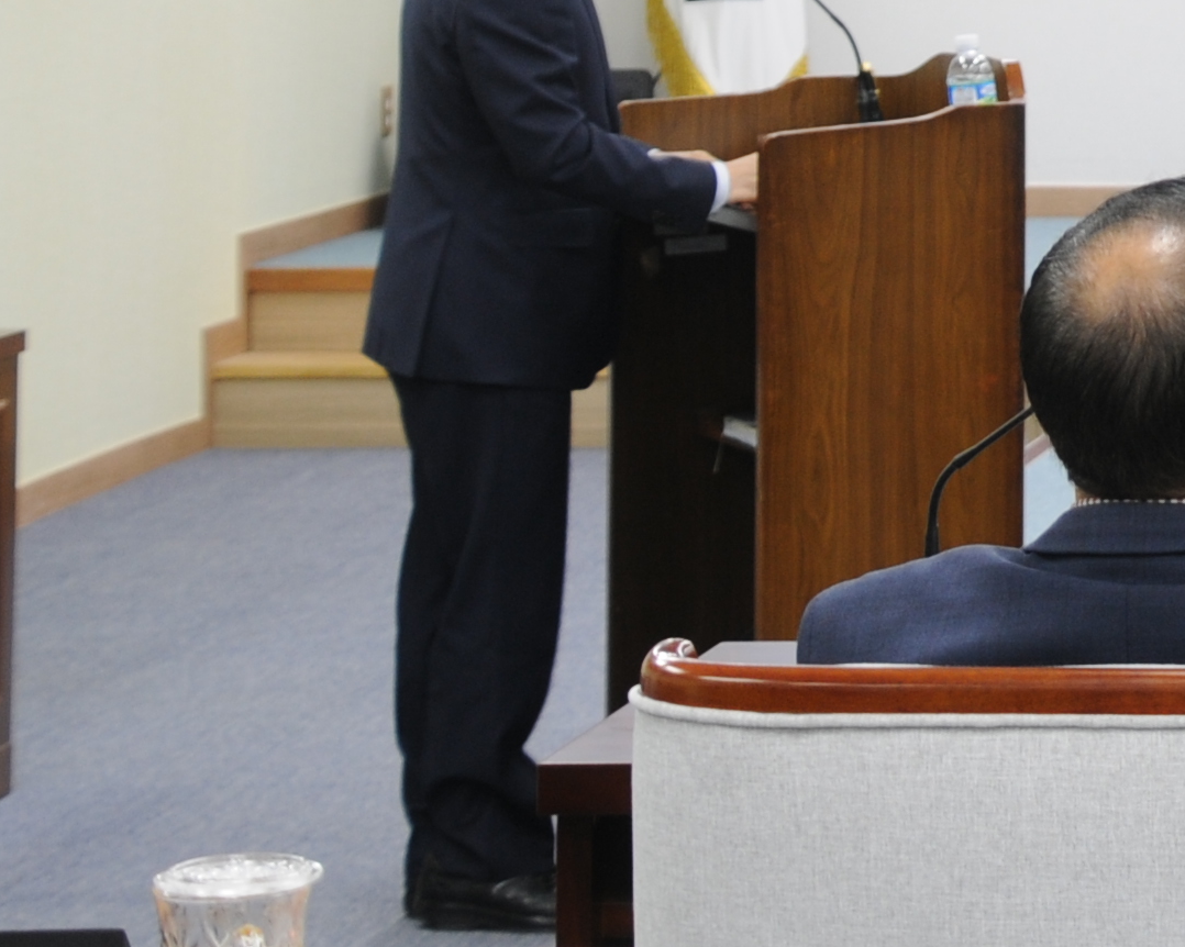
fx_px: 6277
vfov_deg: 8.5
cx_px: 1916
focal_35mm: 179
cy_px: -316
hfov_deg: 10.3
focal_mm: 32
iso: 200
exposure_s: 1/15
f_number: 4
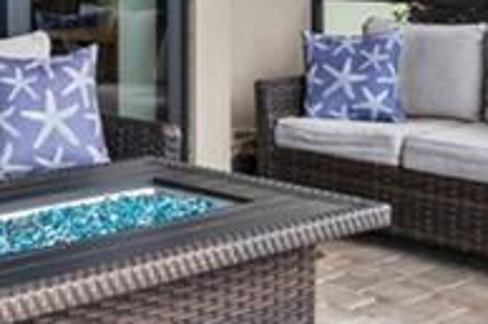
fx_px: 1070
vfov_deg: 16.9
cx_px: 73
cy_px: 0
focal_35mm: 79
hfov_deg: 25.1
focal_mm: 10
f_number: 9
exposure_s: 1/5
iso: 100
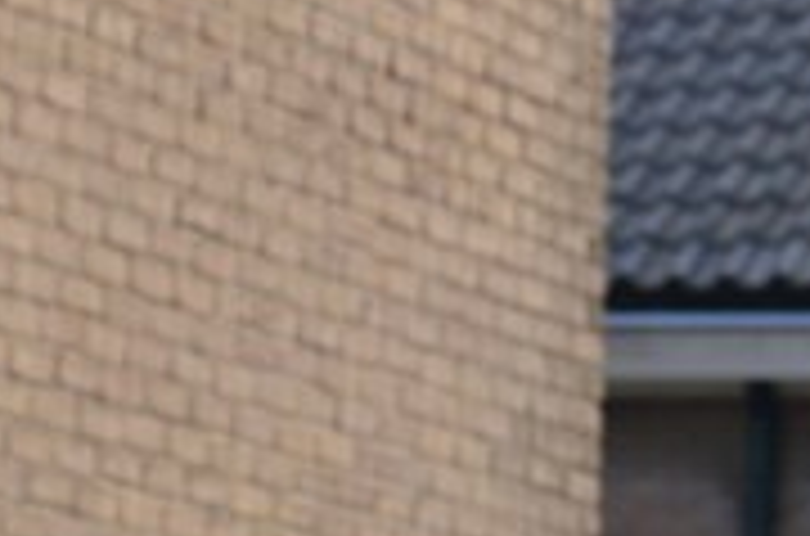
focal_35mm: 501
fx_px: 11248
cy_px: -315
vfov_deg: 2.7
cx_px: 662
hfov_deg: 4.1
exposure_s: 1/400
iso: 200
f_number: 5.3
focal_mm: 75
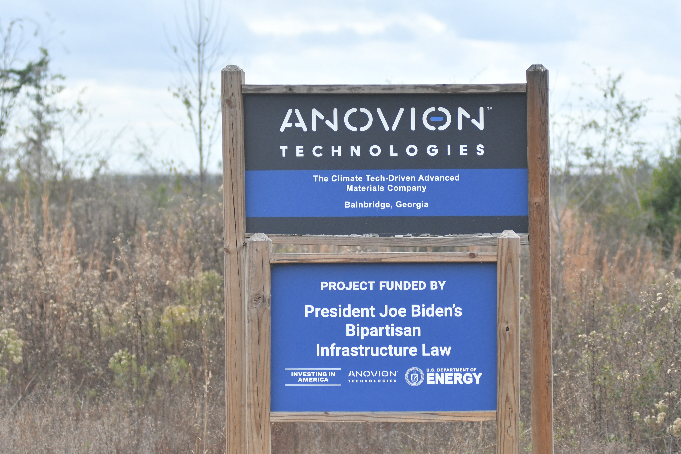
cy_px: 229
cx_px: 376
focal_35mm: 140
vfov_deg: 9.8
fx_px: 2648
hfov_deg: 14.7
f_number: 3.2
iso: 1600
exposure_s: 1/8000
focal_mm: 80
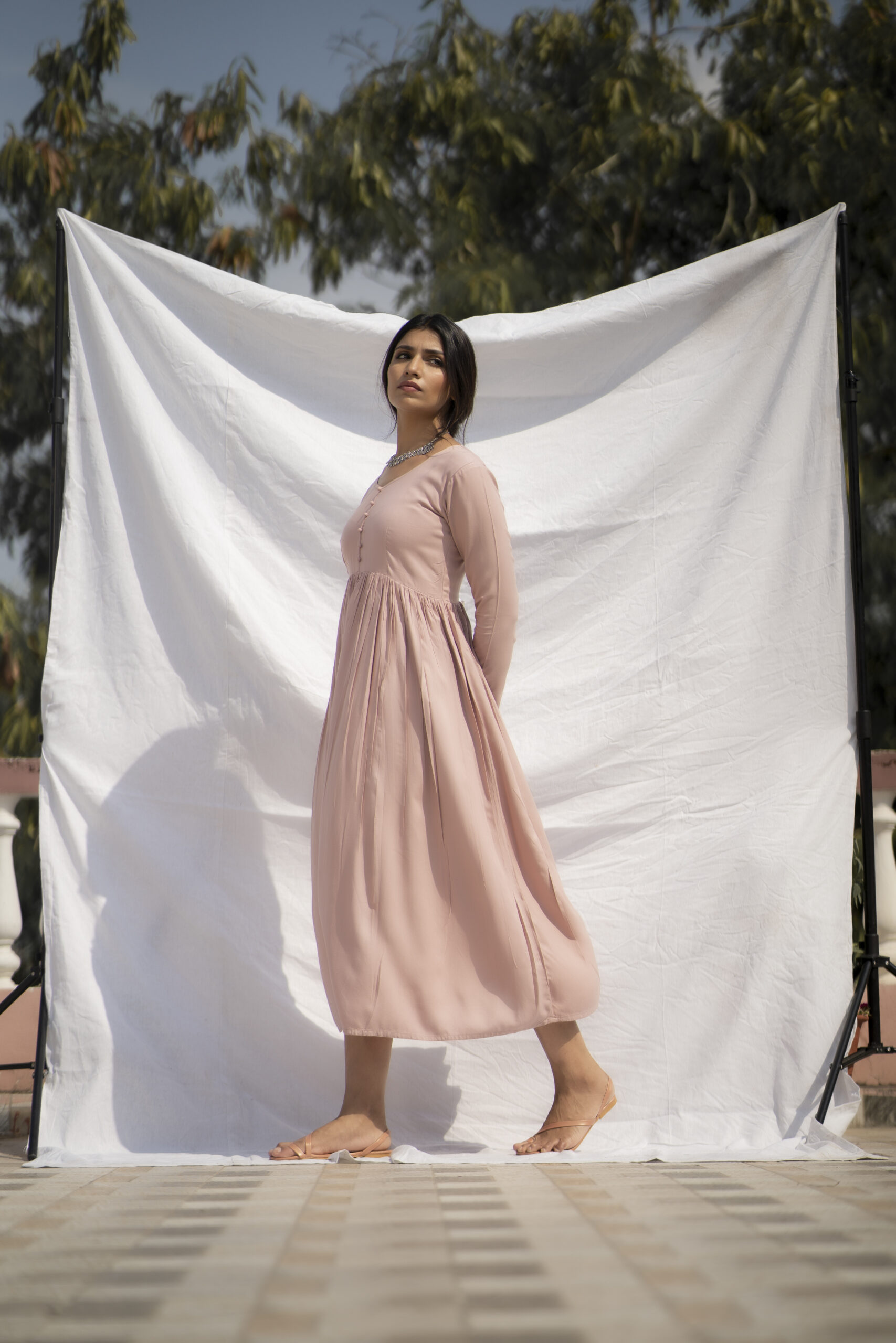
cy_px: 672
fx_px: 3173
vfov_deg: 23.9
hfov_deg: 16.1
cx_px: 448
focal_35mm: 85
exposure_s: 1/8000
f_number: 4
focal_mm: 85
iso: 100
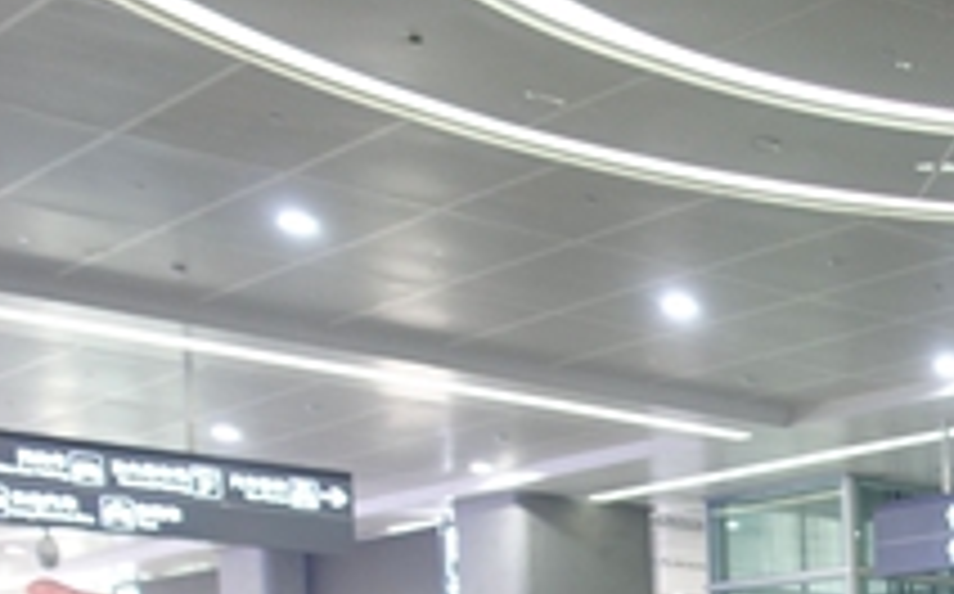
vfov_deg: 15.8
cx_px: 1287
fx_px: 1922
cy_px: 943
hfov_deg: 24.0
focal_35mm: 74
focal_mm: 8.8
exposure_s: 1/30
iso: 200
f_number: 1.8
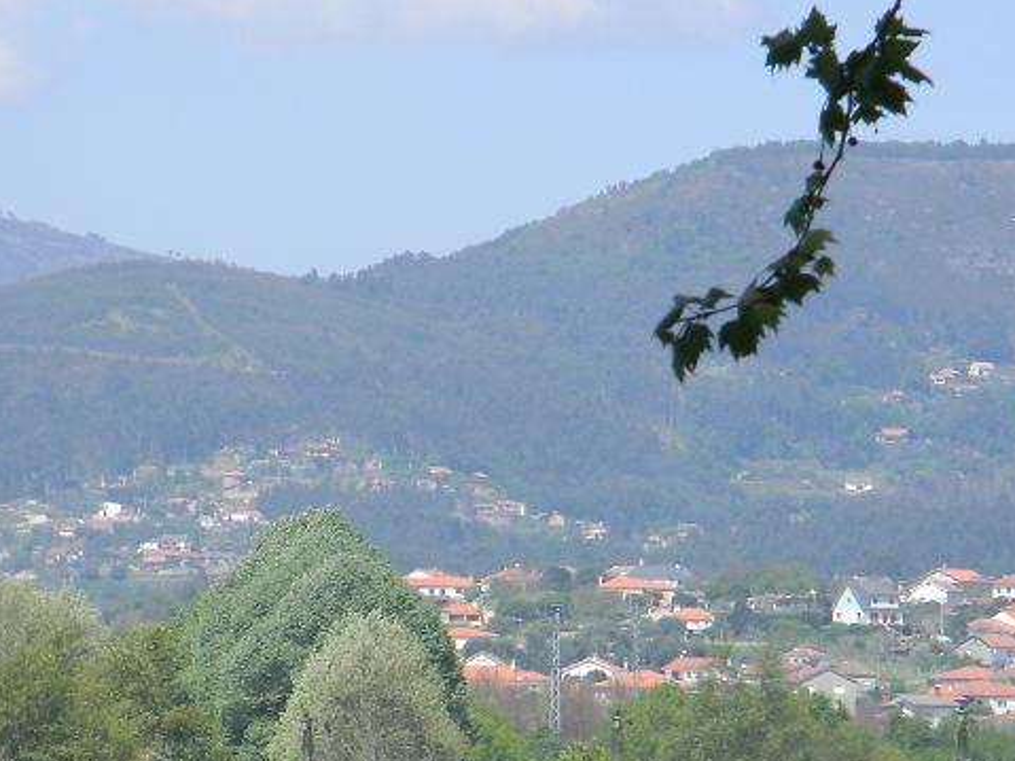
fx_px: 9850
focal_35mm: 336
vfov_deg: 4.4
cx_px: 475
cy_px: 624
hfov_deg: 5.9
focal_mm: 33.1
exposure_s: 1/785
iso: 200
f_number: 5.2
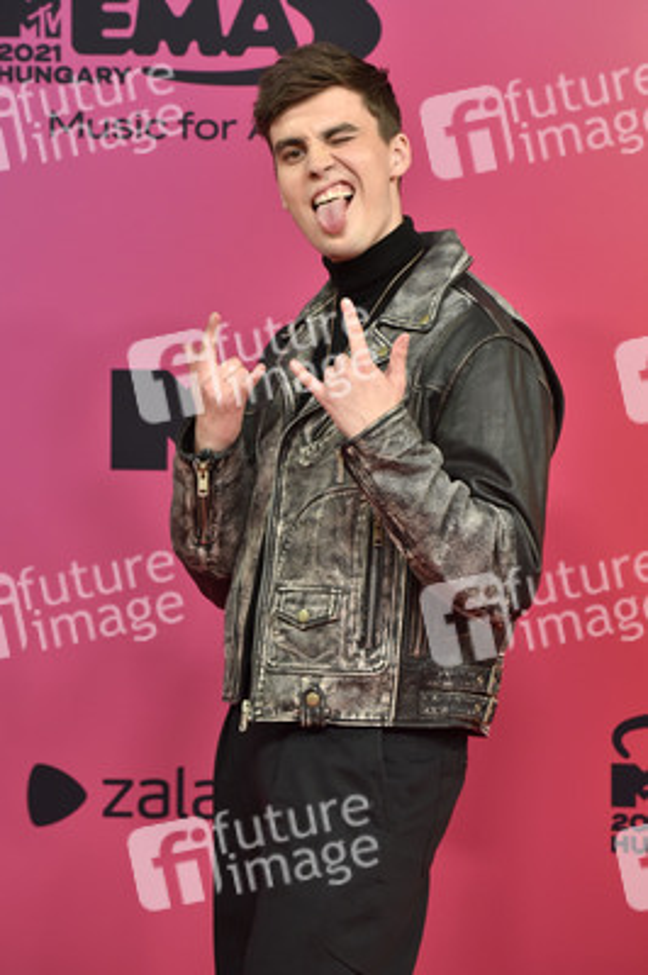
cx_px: 324
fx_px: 3516
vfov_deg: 15.8
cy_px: 488
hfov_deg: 10.5
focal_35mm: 130
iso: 2000
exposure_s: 1/160
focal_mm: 130
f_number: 5.6
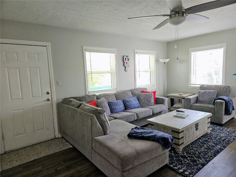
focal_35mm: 23
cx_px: 118
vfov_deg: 58.9
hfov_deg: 73.9
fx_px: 157
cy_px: 88
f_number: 1.8
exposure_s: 1/60
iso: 80
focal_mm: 5.4
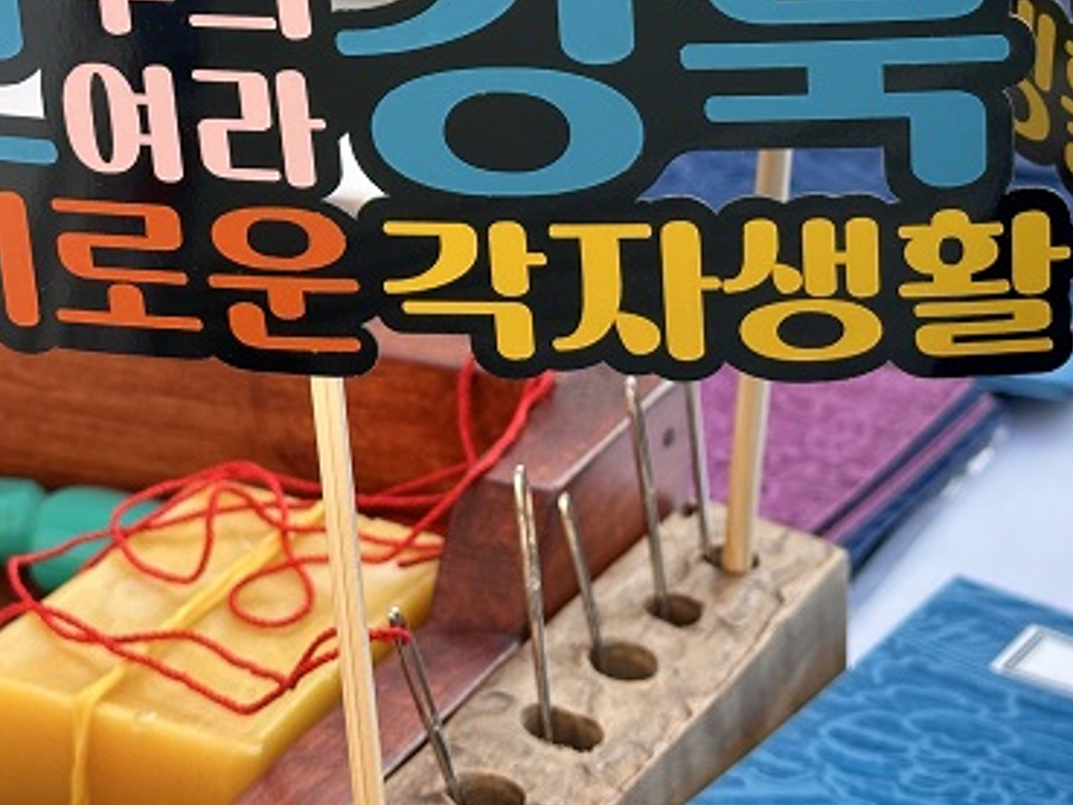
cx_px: 573
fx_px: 3225
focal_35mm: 104
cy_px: -44
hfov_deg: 18.9
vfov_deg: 14.0
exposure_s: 1/228
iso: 64
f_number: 1.78
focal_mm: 6.86
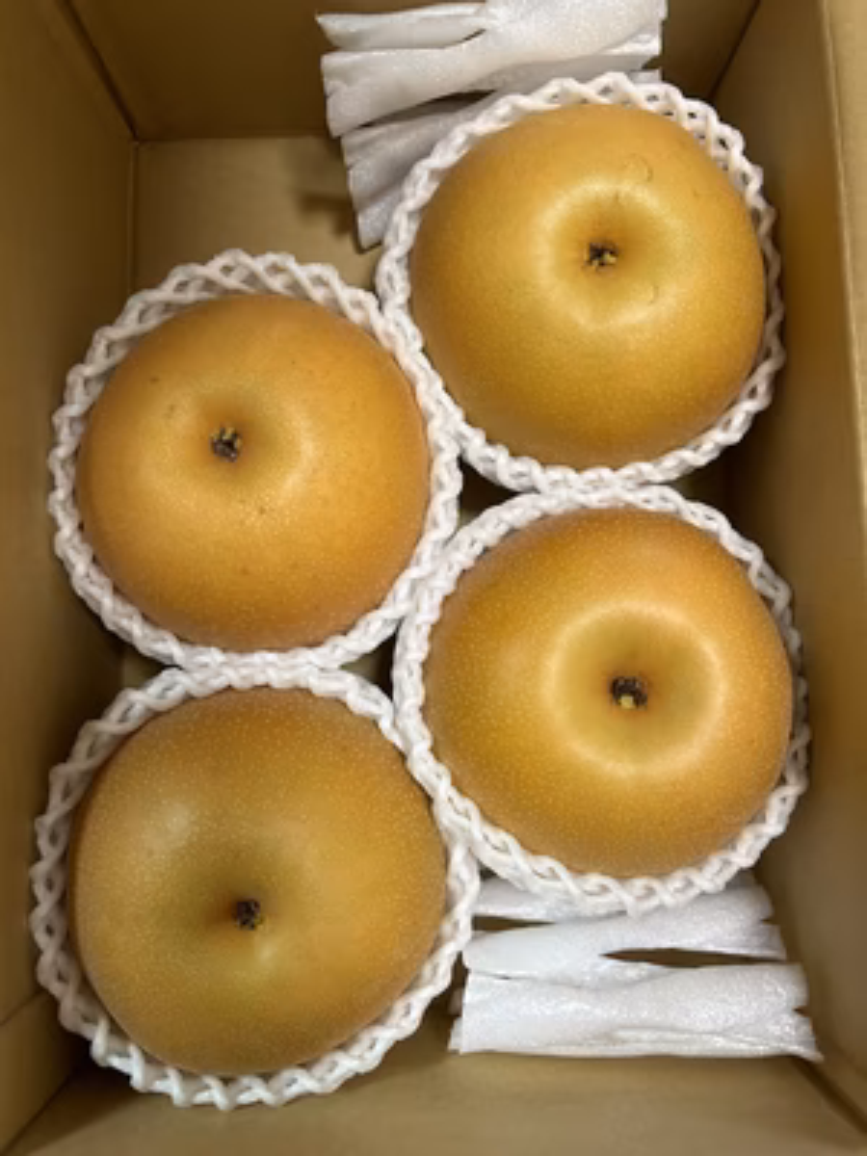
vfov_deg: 67.3
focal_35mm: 26
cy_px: 578
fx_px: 868
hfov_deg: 53.1
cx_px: 434
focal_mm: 5.7
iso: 125
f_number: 1.5
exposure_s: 1/60
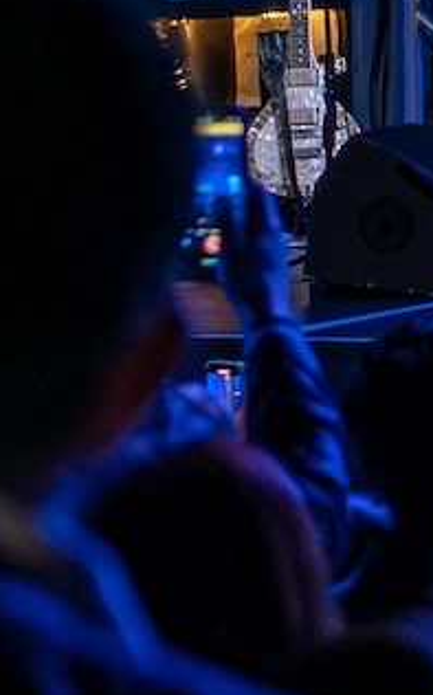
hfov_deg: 2.7
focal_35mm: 444
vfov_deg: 4.7
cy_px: -294
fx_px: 8398
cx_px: 2675
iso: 1000
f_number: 3.2
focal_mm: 55
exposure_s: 1/160
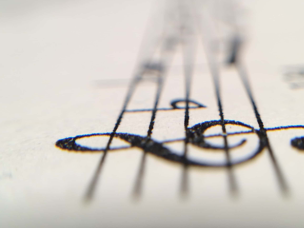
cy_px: 69
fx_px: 360
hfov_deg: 45.7
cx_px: 173
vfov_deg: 34.7
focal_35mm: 41
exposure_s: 1/40
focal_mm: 4.15
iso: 32
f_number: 2.2
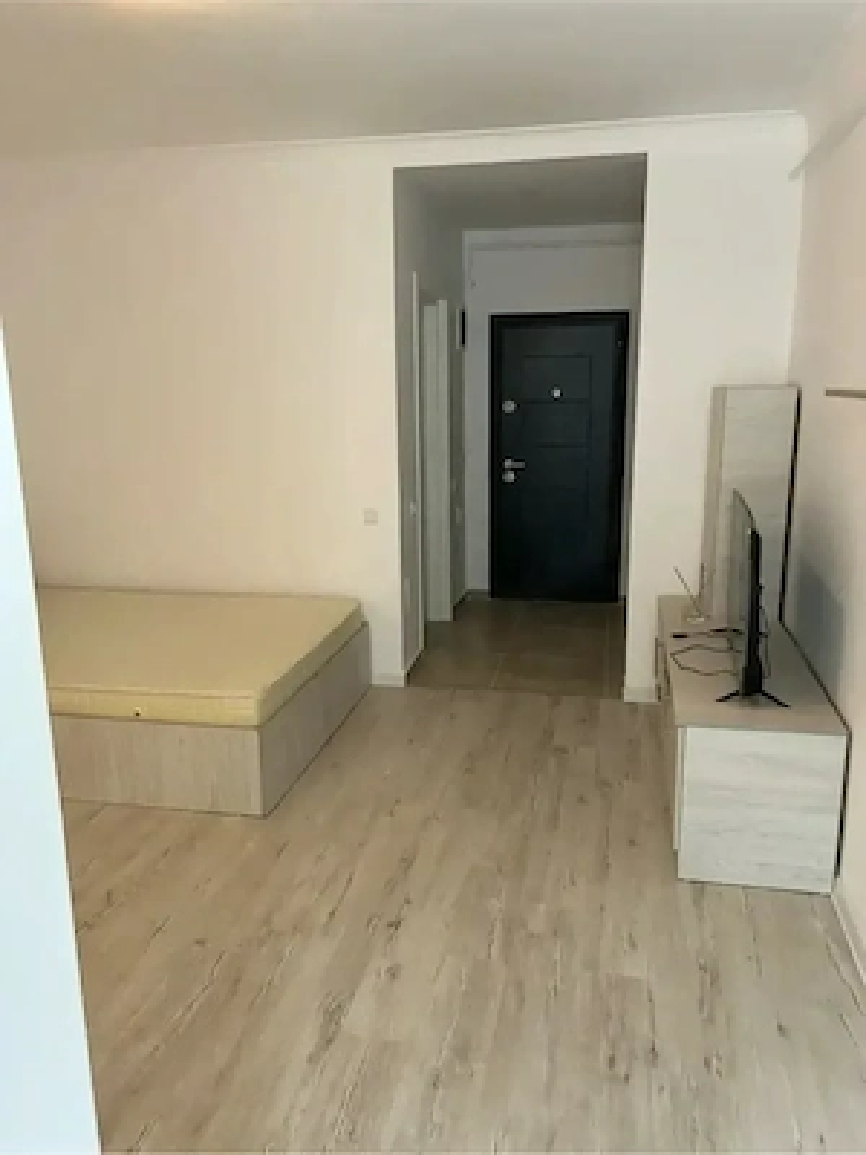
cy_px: 578
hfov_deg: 53.1
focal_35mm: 26
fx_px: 867
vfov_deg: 67.3
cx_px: 433
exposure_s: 1/50
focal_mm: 5.7
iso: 160
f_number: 1.5
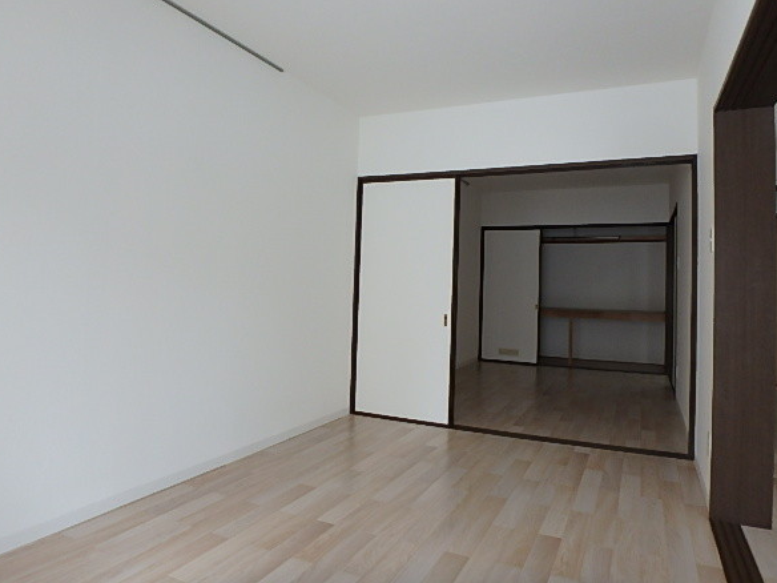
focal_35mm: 23
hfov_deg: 73.9
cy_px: 274
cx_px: 408
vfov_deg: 58.8
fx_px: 516
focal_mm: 3.7
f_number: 3.5
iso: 200
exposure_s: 1/30
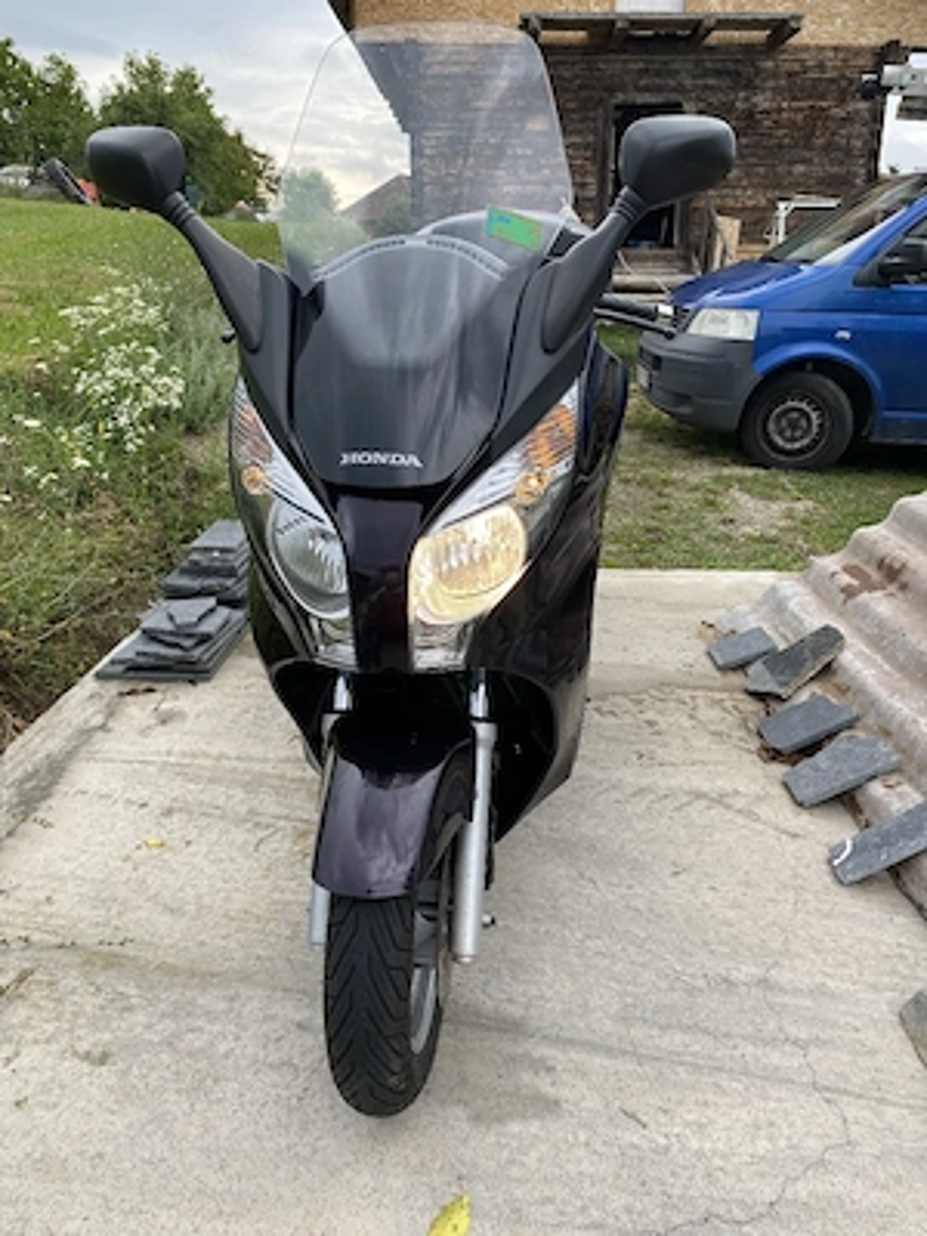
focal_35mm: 26
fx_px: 928
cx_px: 464
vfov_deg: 67.3
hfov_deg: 53.1
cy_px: 618
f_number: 1.8
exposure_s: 1/217
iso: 32
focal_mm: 4.25
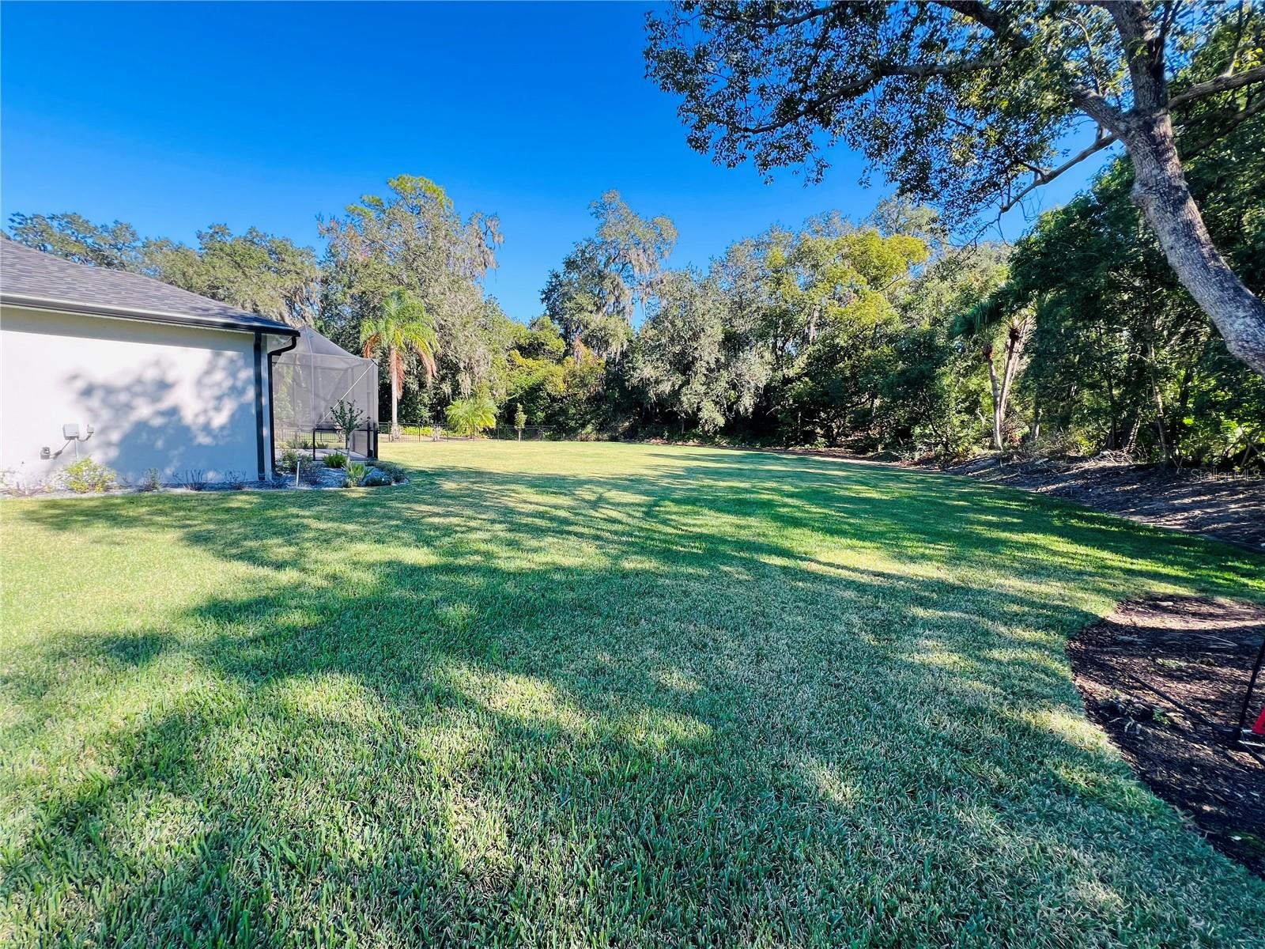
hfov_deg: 106.2
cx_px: 632
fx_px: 475
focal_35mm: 13
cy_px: 474
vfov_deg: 89.9
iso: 32
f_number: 1.8
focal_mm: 1.57
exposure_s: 1/270
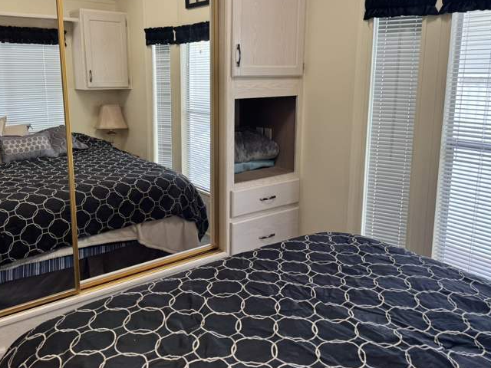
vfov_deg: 46.5
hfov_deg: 59.8
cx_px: 213
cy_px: 146
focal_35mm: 30
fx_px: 426
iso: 100
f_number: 1.78
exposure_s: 1/120
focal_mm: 6.76
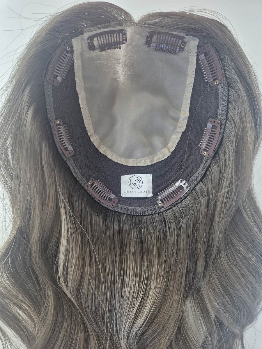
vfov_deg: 73.9
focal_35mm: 23
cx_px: 131
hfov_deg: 58.9
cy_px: 174
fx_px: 232
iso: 160
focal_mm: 5.4
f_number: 1.8
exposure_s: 1/100
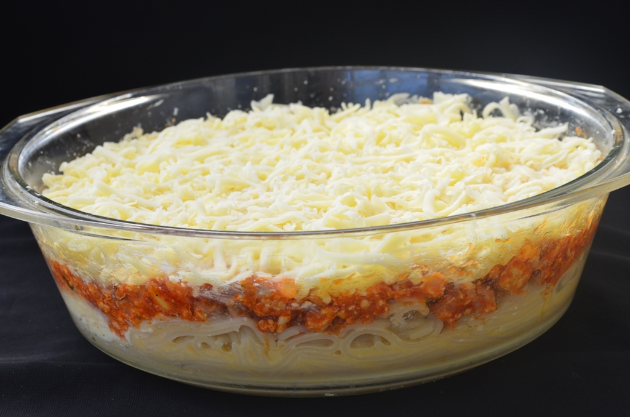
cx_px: 315
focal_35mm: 72
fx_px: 1257
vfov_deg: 18.8
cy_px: 208
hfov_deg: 28.1
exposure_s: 1/30
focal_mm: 48
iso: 400
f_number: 9
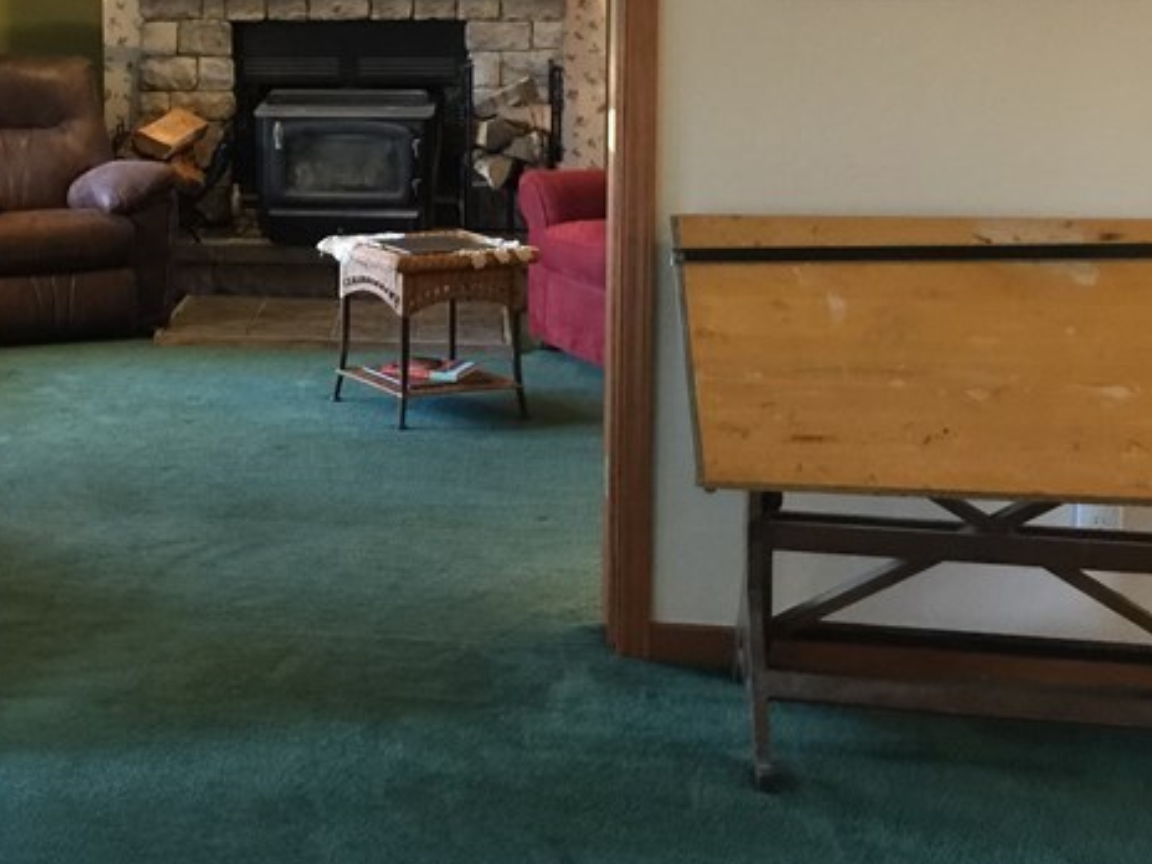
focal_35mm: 64
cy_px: 146
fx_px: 2130
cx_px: 7
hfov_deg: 28.5
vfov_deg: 22.6
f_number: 2.2
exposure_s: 1/8
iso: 100
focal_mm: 4.15
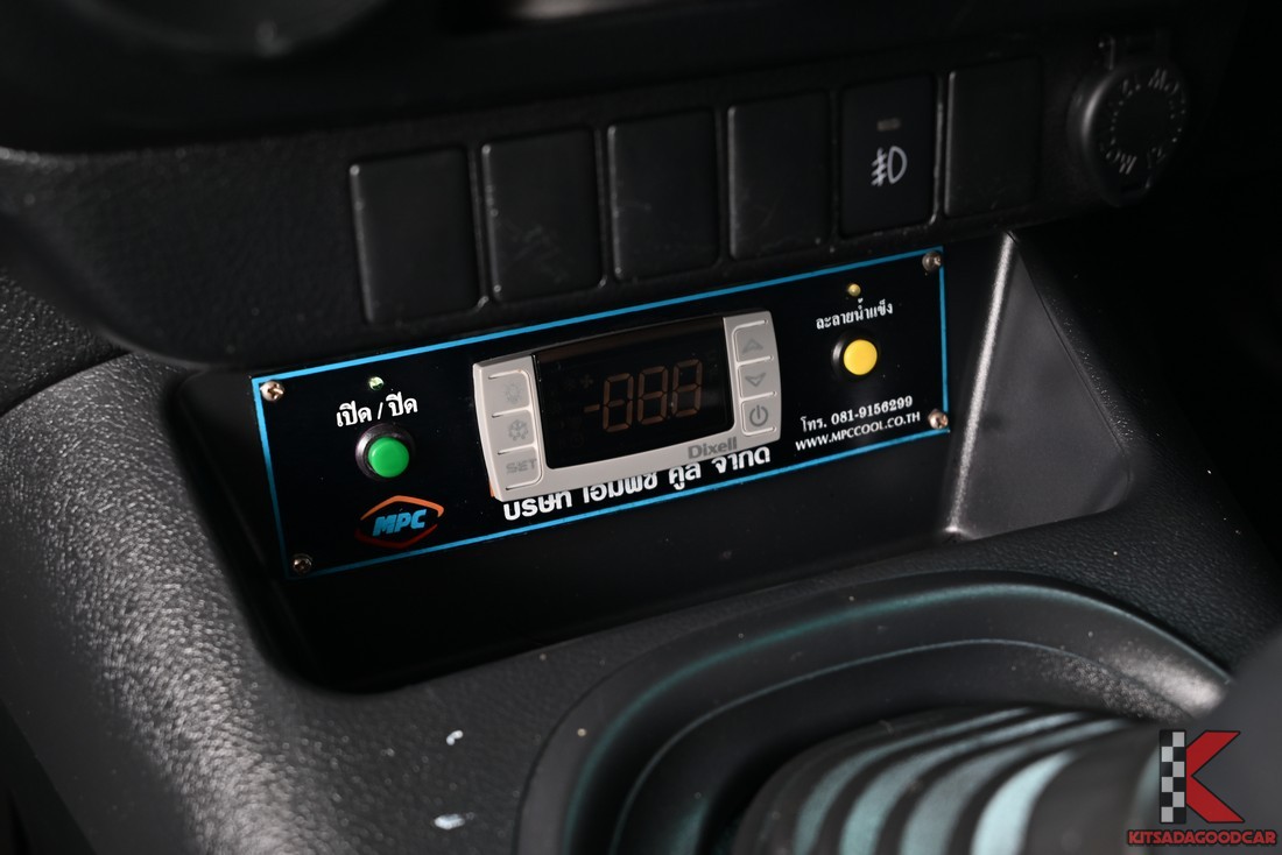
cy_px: 428
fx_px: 1781
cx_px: 641
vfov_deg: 27.0
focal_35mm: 50
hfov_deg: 39.6
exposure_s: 1/50
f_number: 6.3
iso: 500
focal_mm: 50
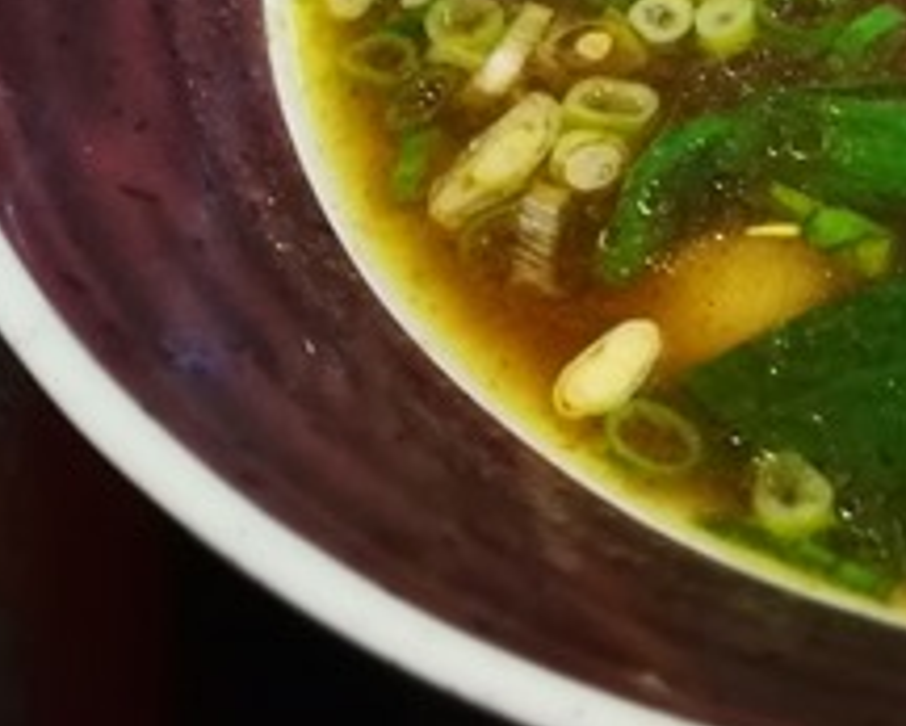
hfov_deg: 19.7
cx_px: 1242
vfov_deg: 17.0
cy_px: -38
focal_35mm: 88
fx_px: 2361
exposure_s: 1/17.1
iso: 800
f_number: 4
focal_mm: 4.5
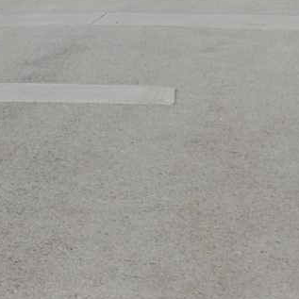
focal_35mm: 353
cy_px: -184
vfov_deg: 4.9
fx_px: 3451
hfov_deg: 5.0
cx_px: 184
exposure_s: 1/320
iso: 200
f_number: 9
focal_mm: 55
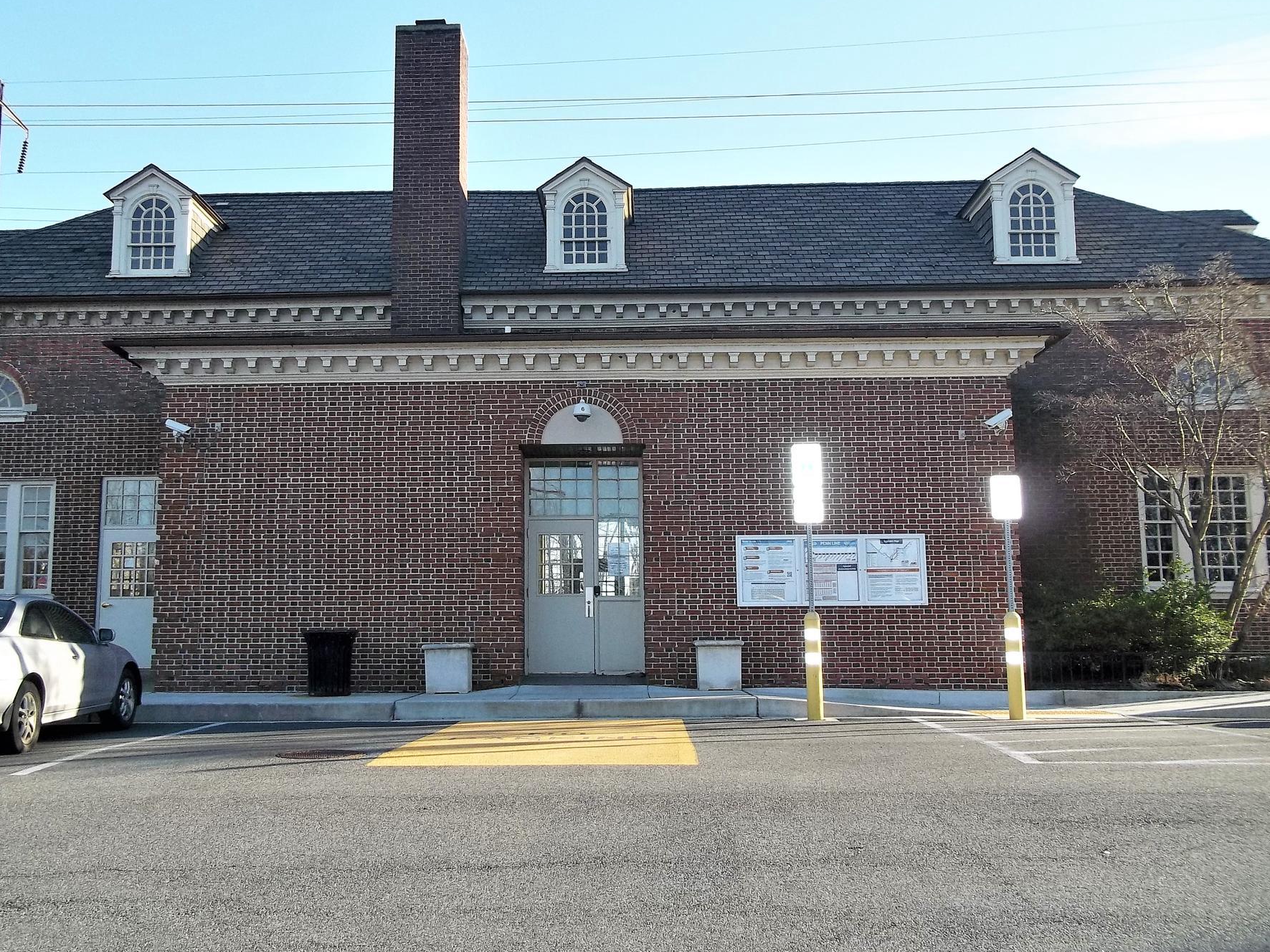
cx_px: 550
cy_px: 427
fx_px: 1357
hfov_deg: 50.0
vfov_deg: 38.6
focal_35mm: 37
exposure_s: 1/500
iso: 80
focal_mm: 5.7
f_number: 2.9
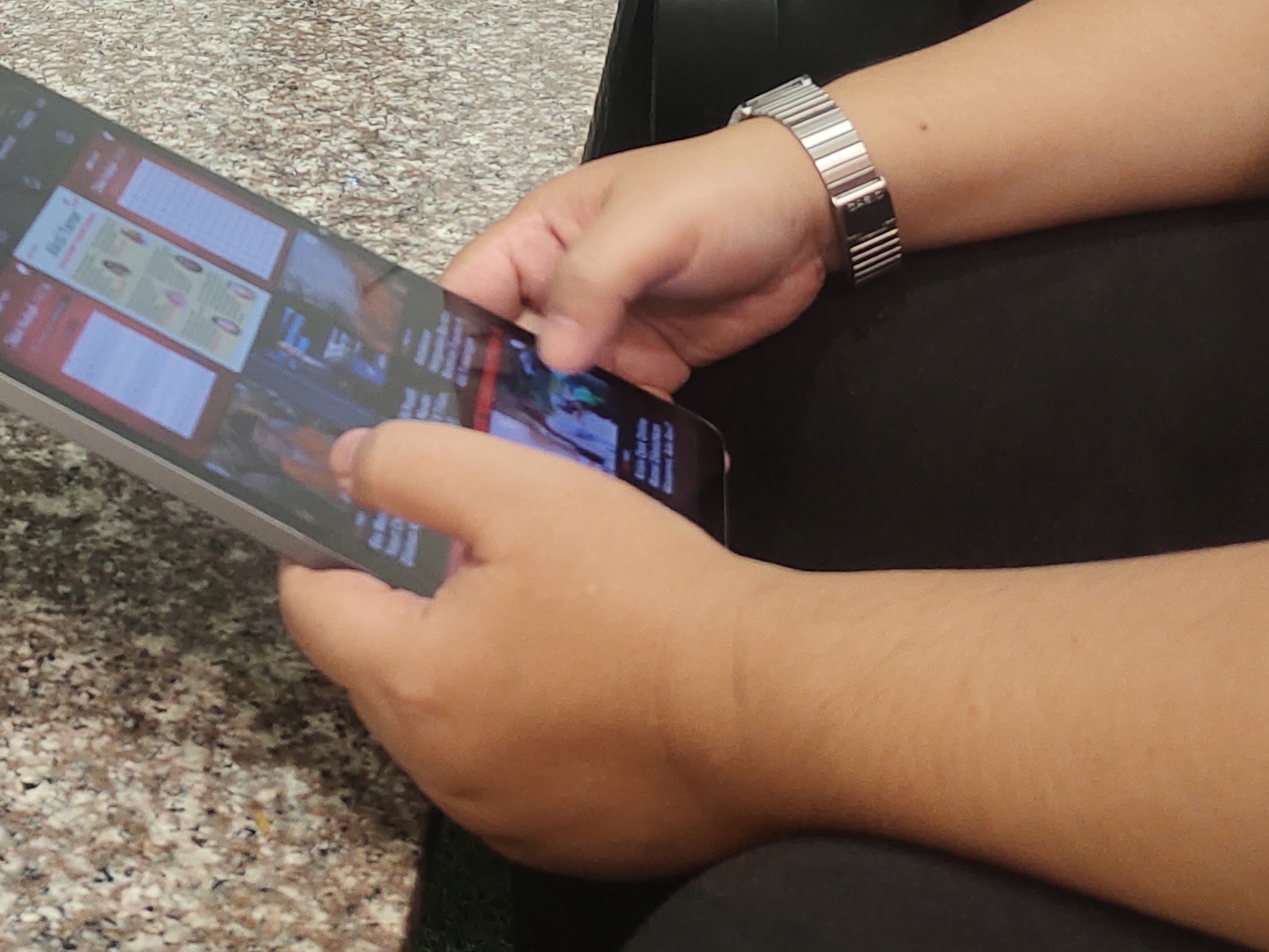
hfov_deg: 28.3
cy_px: -264
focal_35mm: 65
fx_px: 2383
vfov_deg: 20.7
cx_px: 57
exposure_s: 1/25
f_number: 1.89
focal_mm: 5.42
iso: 1604
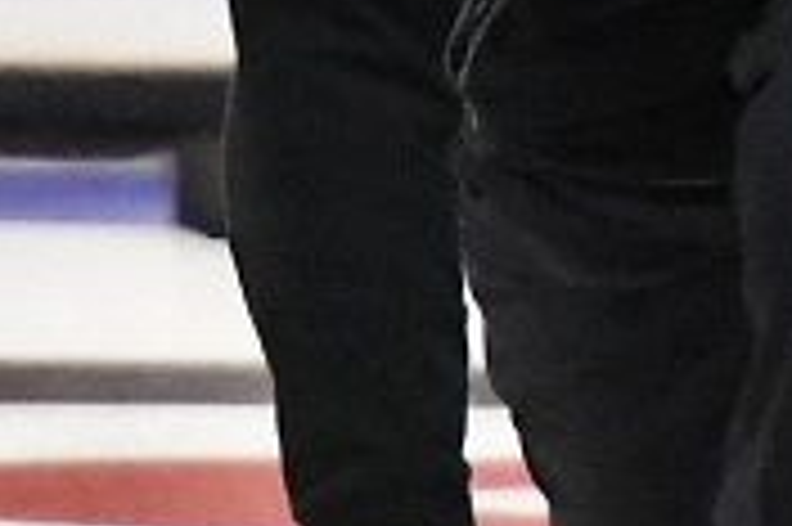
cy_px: -483
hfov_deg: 0.9
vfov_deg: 0.6
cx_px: 740
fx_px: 50969
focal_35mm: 2319
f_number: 2.8
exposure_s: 1/1000
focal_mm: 200
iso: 10000
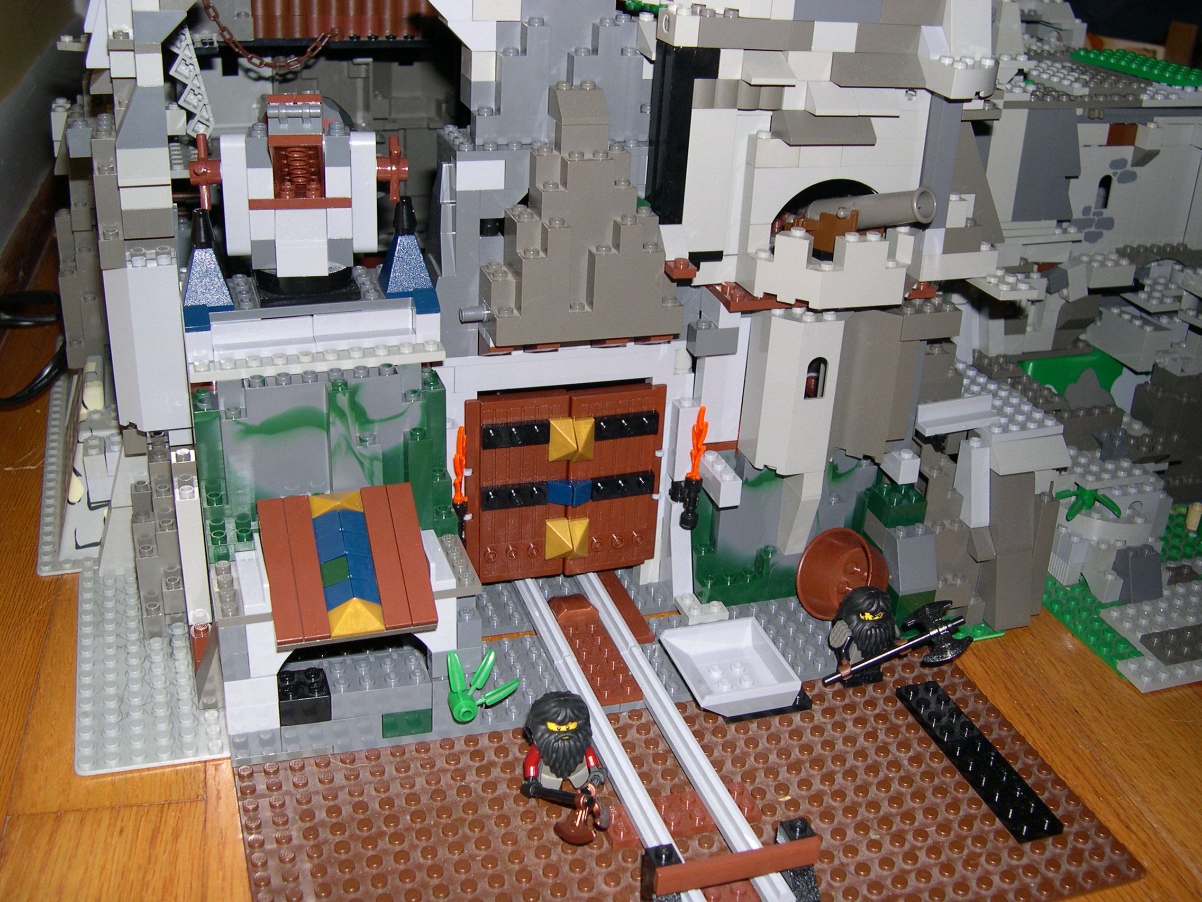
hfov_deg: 49.0
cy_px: 451
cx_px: 601
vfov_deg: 37.7
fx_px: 1320
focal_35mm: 38
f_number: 2.8
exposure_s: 1/60
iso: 100
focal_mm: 8
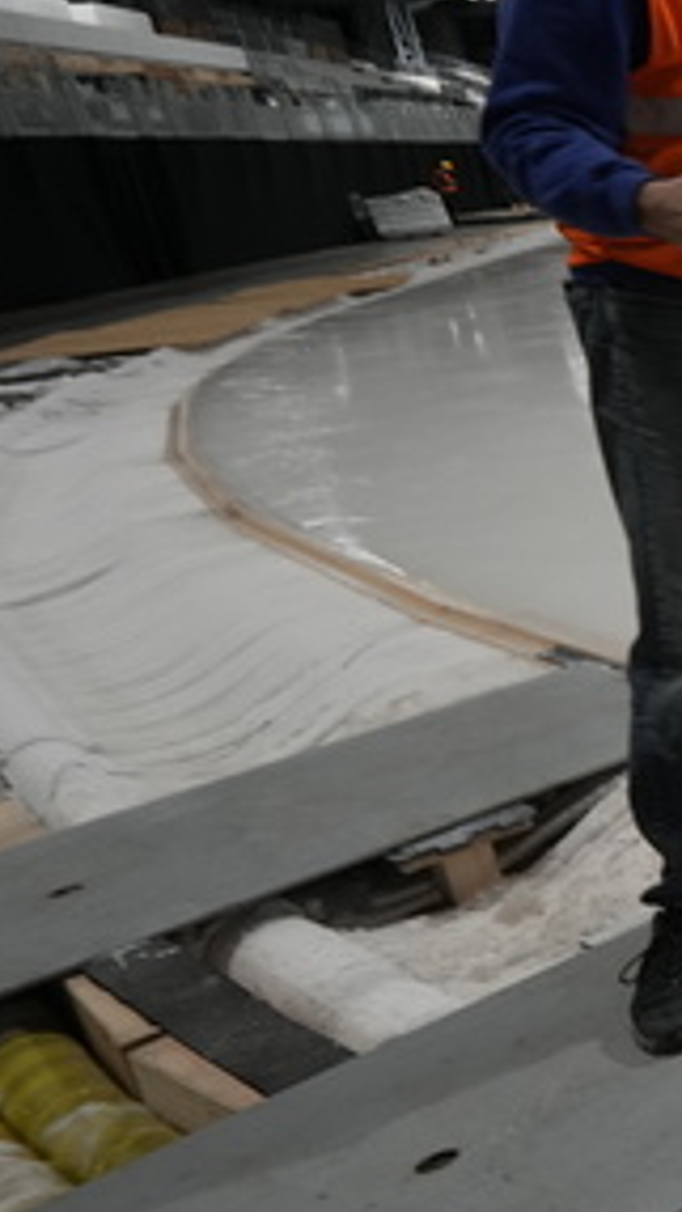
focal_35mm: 45
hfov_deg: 14.2
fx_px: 1446
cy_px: 443
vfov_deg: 45.0
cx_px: 1733
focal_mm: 12
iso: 640
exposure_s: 1/50
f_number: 4
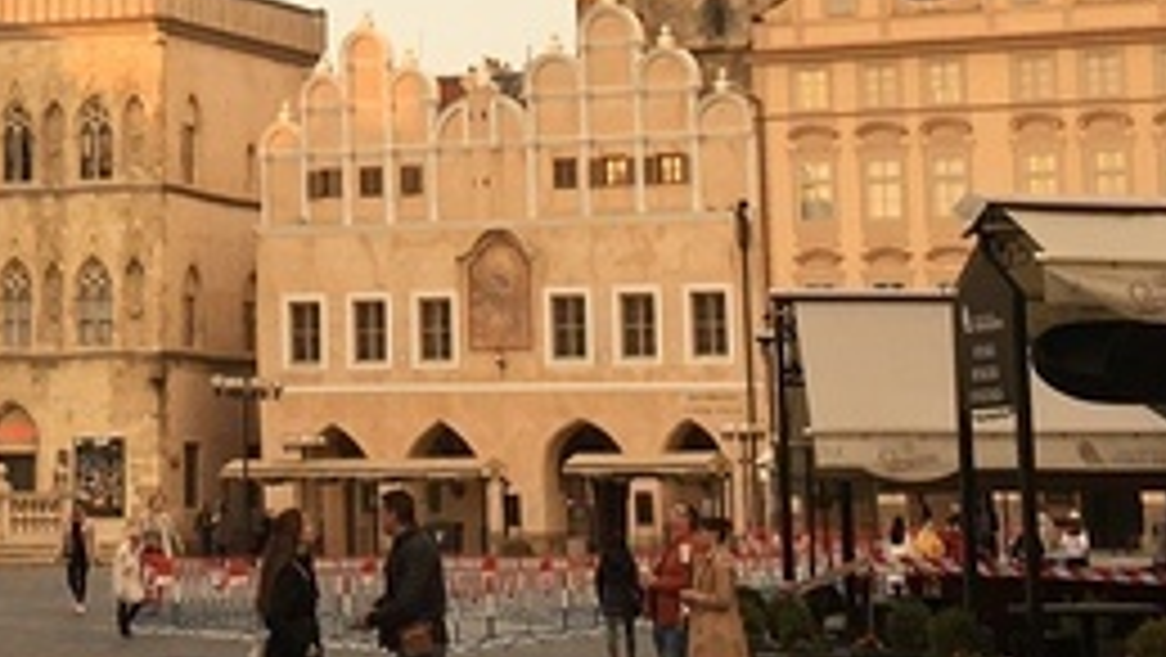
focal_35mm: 125
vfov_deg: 9.4
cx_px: 14
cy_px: -346
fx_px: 3867
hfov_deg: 16.8
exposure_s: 1/133
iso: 25
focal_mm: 4.15
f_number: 2.2
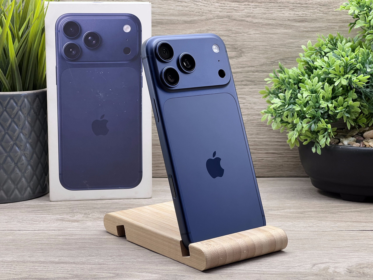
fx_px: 830
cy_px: 140
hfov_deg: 25.3
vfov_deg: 19.1
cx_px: 186
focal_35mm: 77
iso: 100
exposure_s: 1/100
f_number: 2.8
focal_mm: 9
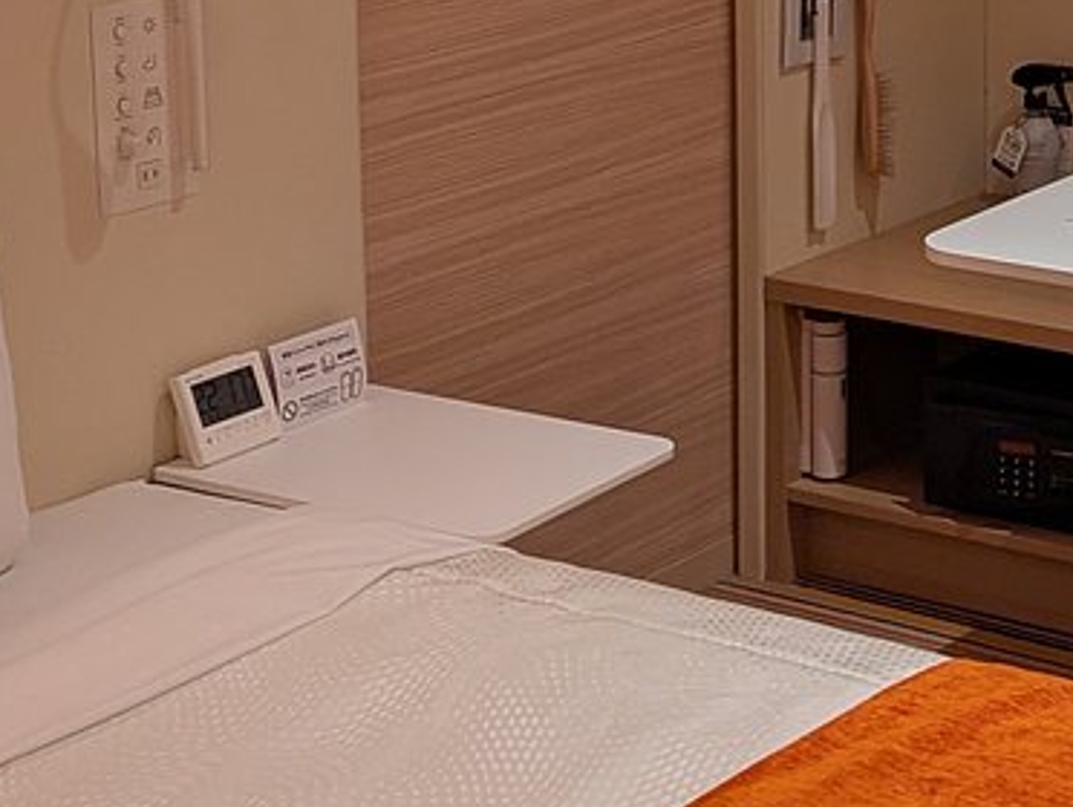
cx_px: 1168
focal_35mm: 99
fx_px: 3073
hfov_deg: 19.0
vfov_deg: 14.8
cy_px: 42
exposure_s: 1/42.9
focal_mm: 6.81
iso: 60
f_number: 1.85
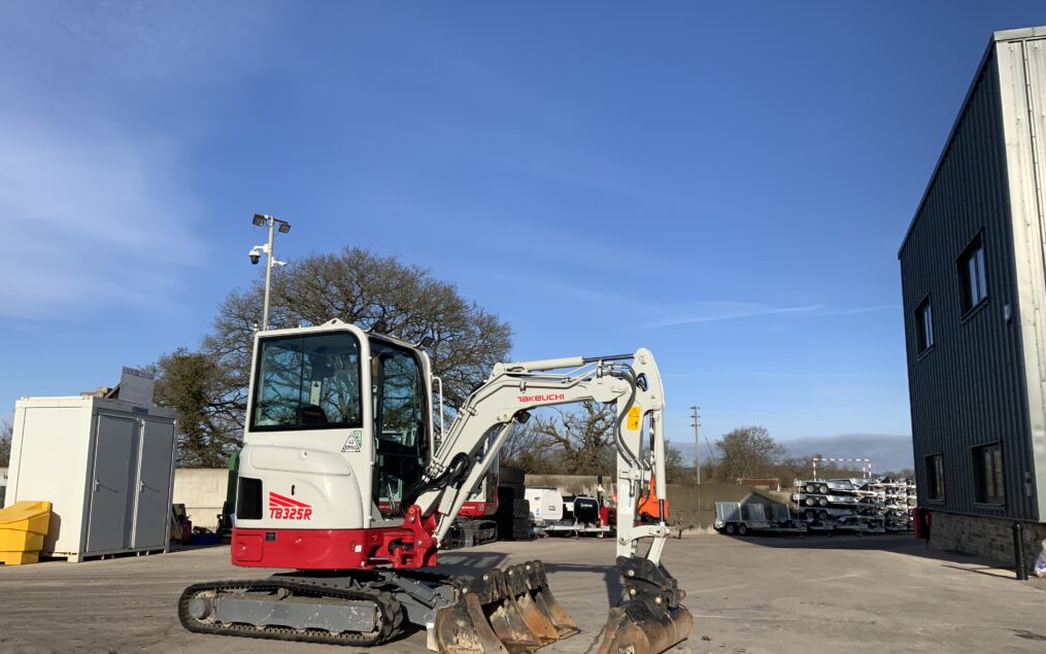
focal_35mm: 31
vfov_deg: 40.6
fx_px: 884
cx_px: 520
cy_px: 339
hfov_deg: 61.2
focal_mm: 3
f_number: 1.8
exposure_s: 1/2320
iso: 16
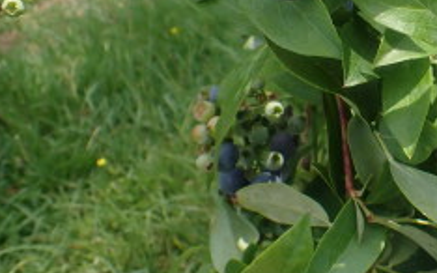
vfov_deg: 19.0
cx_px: 461
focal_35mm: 68
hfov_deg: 28.0
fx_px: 809
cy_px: 61
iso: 100
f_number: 3.2
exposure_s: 1/400
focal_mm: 5.4
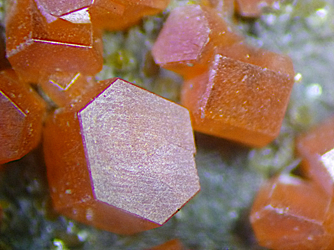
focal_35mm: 100
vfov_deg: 14.8
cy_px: 125
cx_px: 167
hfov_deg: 19.6
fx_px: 965
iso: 400
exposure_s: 1/40
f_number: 5.7
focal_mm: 18
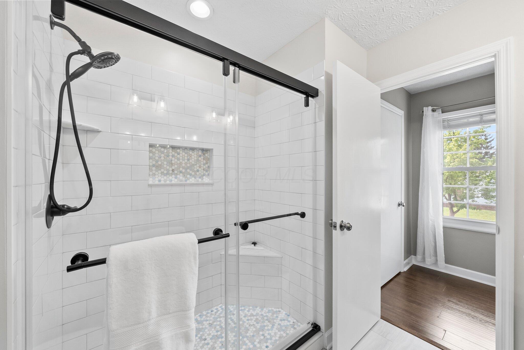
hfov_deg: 108.3
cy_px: 175
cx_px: 262
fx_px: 189
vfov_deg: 85.5
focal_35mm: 13
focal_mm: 13
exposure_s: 1/8
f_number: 9
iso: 800
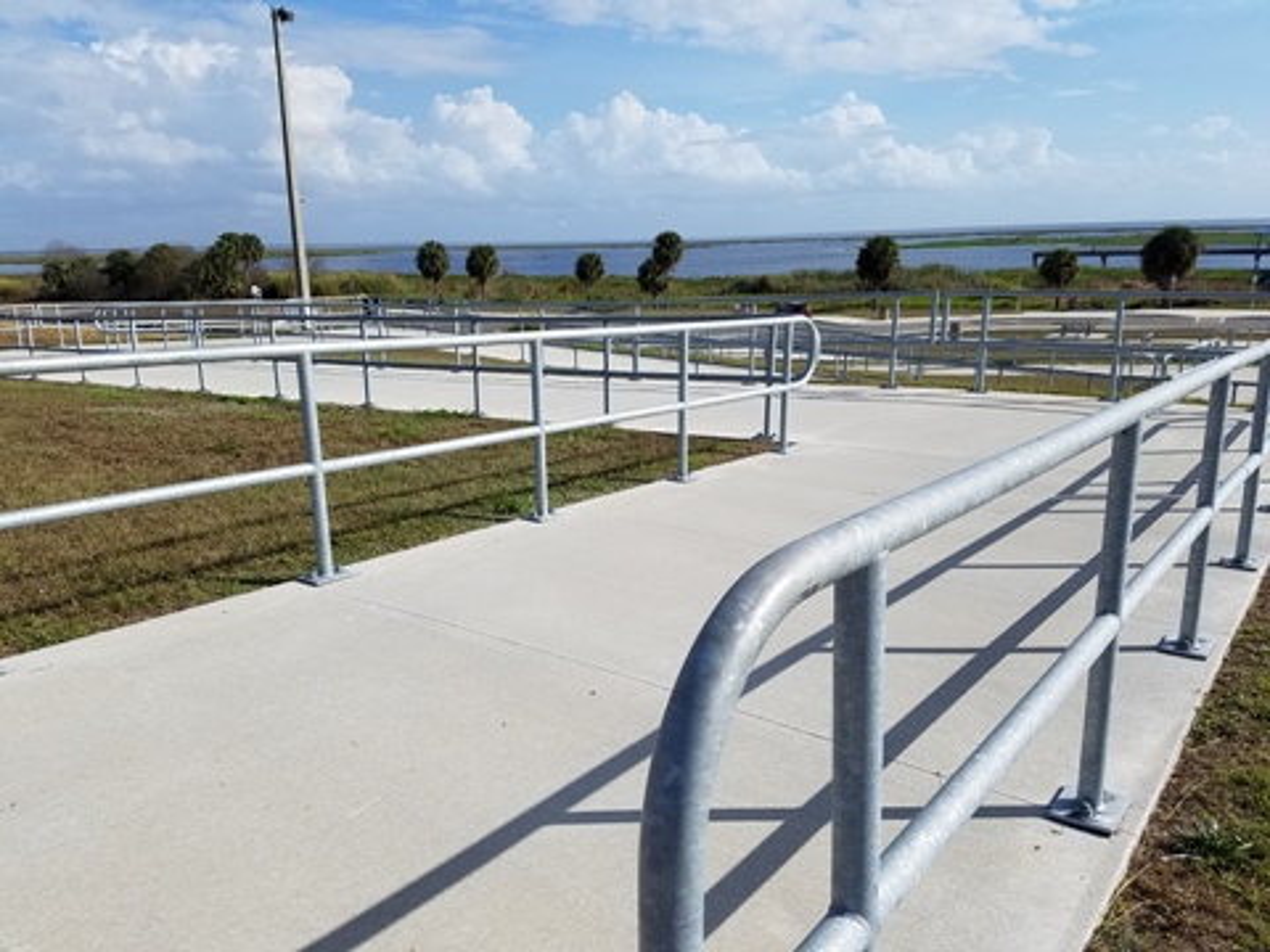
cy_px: 476
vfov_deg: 53.1
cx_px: 635
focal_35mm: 26
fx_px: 954
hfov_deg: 67.3
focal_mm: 4.2
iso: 50
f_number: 1.7
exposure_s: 1/4096
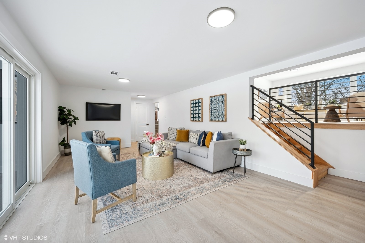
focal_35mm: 14
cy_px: 122
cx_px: 182
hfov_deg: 104.3
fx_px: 142
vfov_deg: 81.1
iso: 100
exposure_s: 1/6
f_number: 10
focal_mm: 14
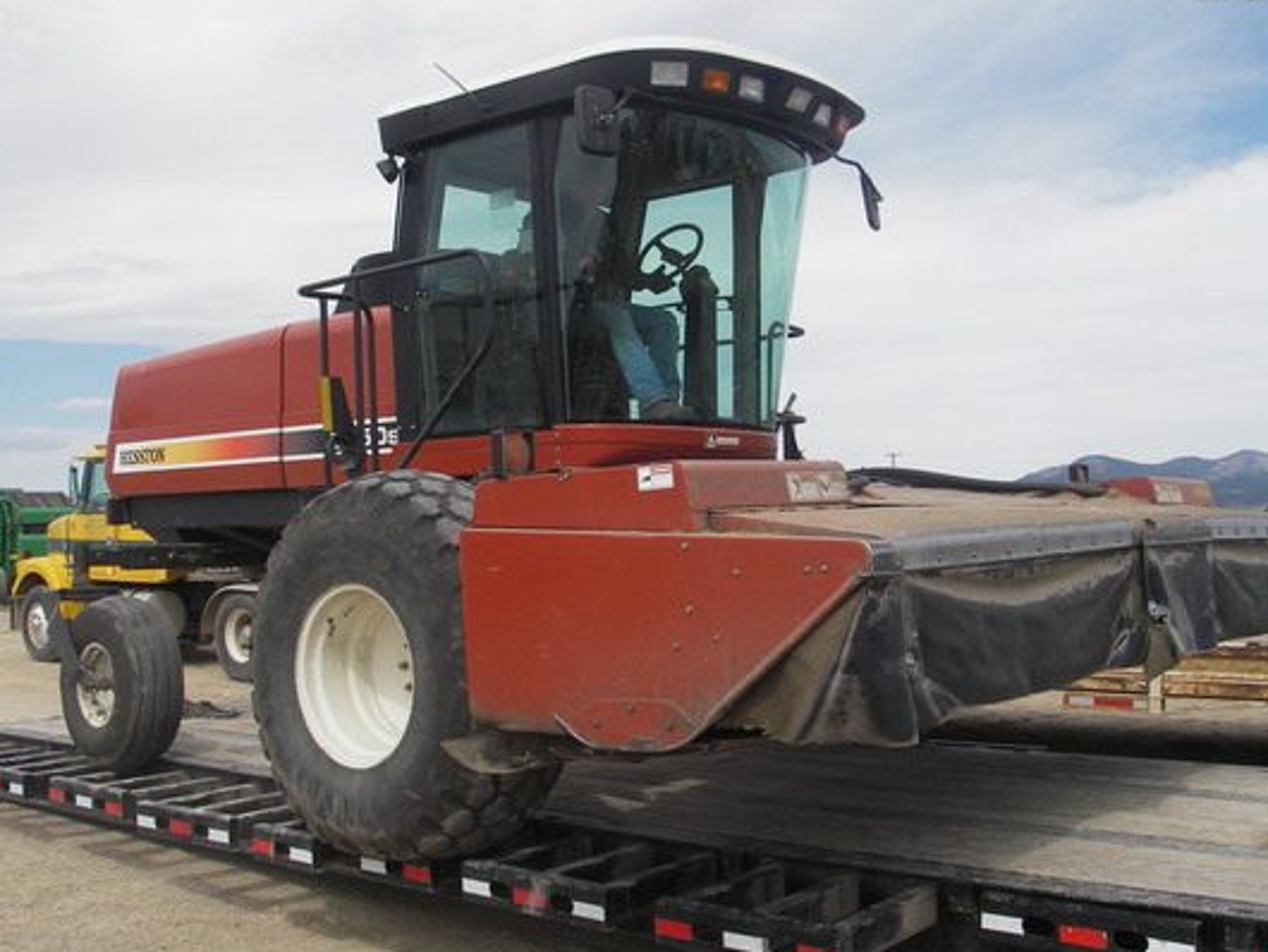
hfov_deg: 47.8
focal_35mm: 39
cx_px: 632
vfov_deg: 36.8
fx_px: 1429
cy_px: 474
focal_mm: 6.3
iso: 50
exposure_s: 1/200
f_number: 6.6
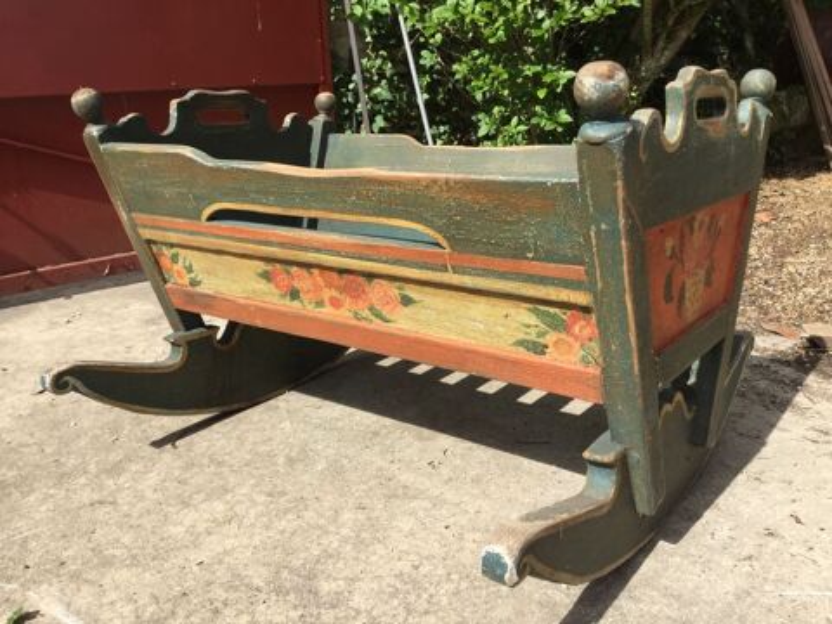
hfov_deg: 58.4
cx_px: 416
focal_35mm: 31
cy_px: 312
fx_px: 745
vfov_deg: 45.4
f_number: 2.4
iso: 25
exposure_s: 1/1148
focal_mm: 3.3
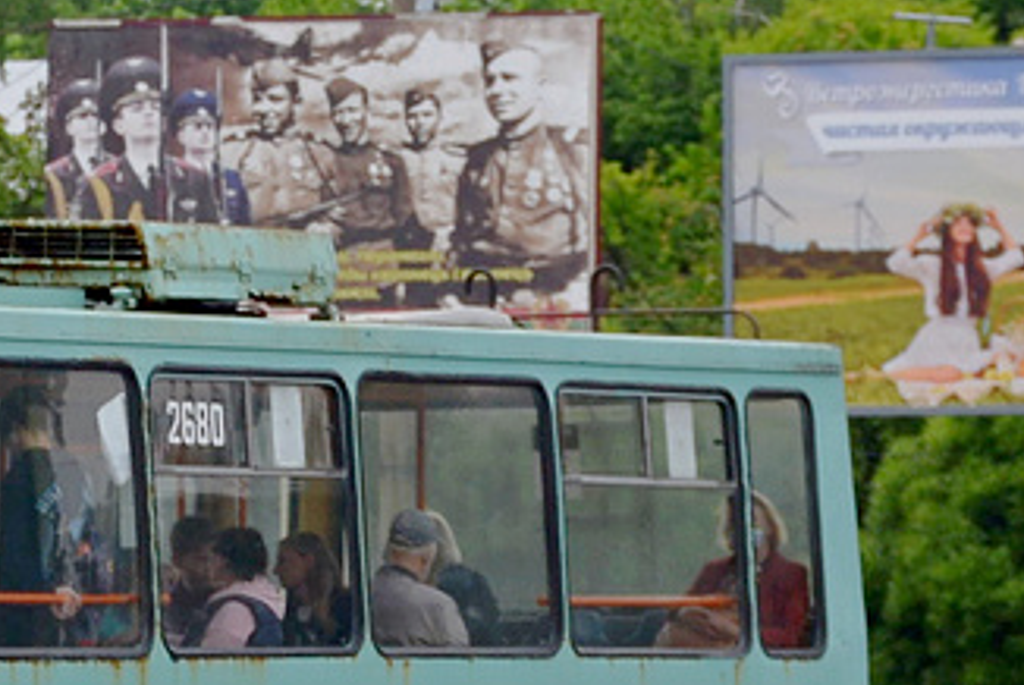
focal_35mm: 386
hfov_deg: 5.3
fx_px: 10989
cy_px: 330
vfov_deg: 3.6
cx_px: -471
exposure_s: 1/400
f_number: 8
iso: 100
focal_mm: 70
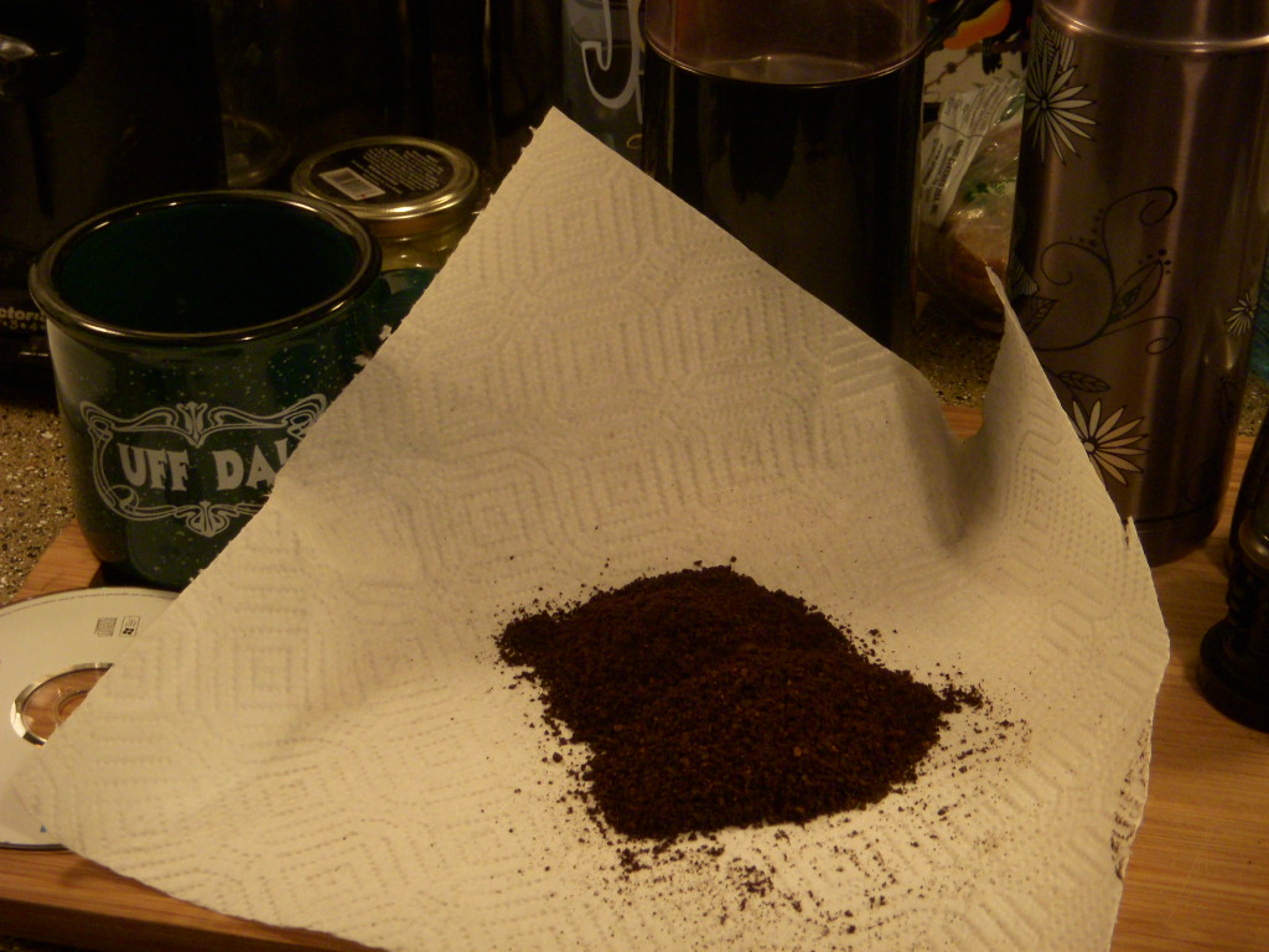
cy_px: 476
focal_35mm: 66
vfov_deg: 22.3
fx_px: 2420
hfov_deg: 29.4
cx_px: 634
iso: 250
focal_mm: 11
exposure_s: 1/13
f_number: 3.7
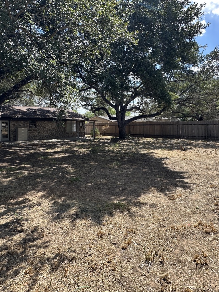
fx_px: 194
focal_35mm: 23
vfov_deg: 73.6
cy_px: 128
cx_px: 115
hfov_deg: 58.8
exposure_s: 1/602
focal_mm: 2.22
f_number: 2.2
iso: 40
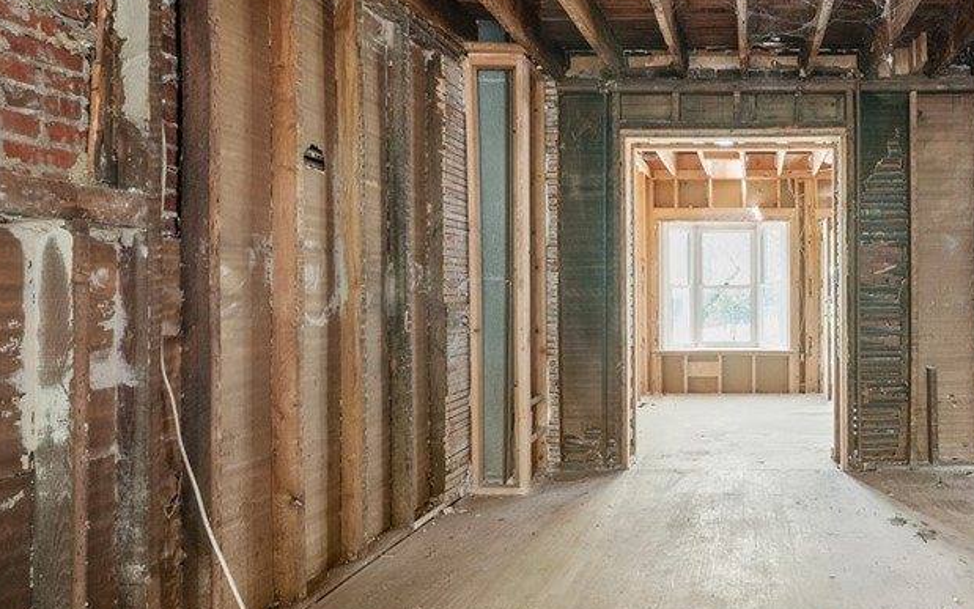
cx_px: 739
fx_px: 664
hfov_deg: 67.6
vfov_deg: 49.3
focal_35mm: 25
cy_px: 293
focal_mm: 14
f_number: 8
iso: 400
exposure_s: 3
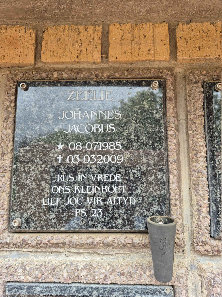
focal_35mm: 23
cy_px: 148
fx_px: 197
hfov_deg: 58.9
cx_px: 111
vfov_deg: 73.9
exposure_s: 1/180
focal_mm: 5.4
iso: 125
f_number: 1.8
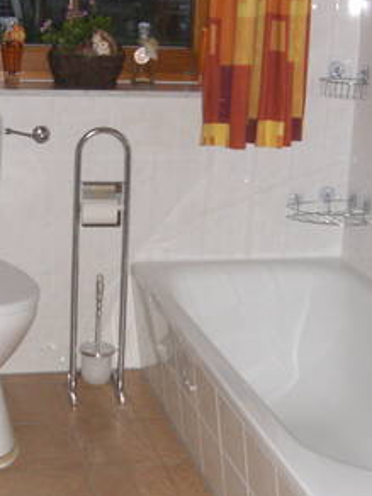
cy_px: 245
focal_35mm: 52
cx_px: 136
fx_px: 745
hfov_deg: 27.9
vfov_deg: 36.8
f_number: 3.1
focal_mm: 6.3
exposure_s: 1/60
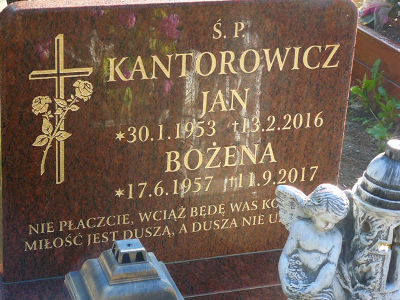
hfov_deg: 21.1
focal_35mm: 93
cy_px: 150
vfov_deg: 15.9
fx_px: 1075
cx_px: 200
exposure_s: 1/80
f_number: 3.2
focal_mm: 15.5
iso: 100
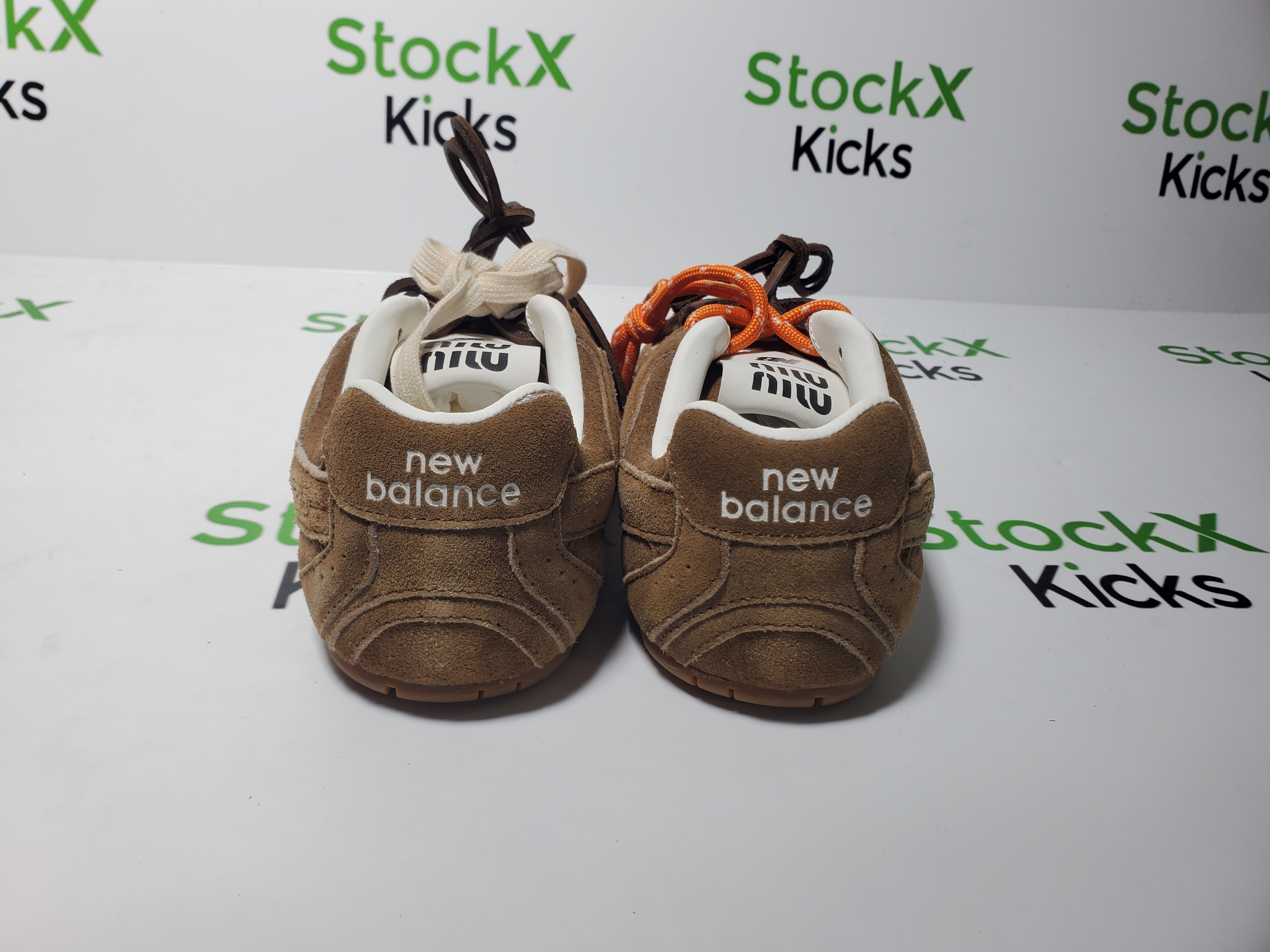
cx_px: 635
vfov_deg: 53.1
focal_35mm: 26
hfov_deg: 67.3
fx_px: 954
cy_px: 476
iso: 50
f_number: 2.4
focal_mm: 4.3
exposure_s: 1/209
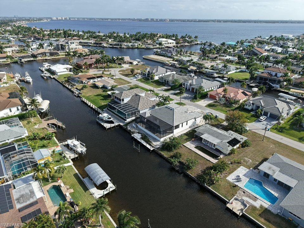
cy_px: 114
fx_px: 211
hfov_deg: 71.6
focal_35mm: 24
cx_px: 152
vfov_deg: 56.8
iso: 170
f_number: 1.8
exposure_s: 1/3200
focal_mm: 8.7
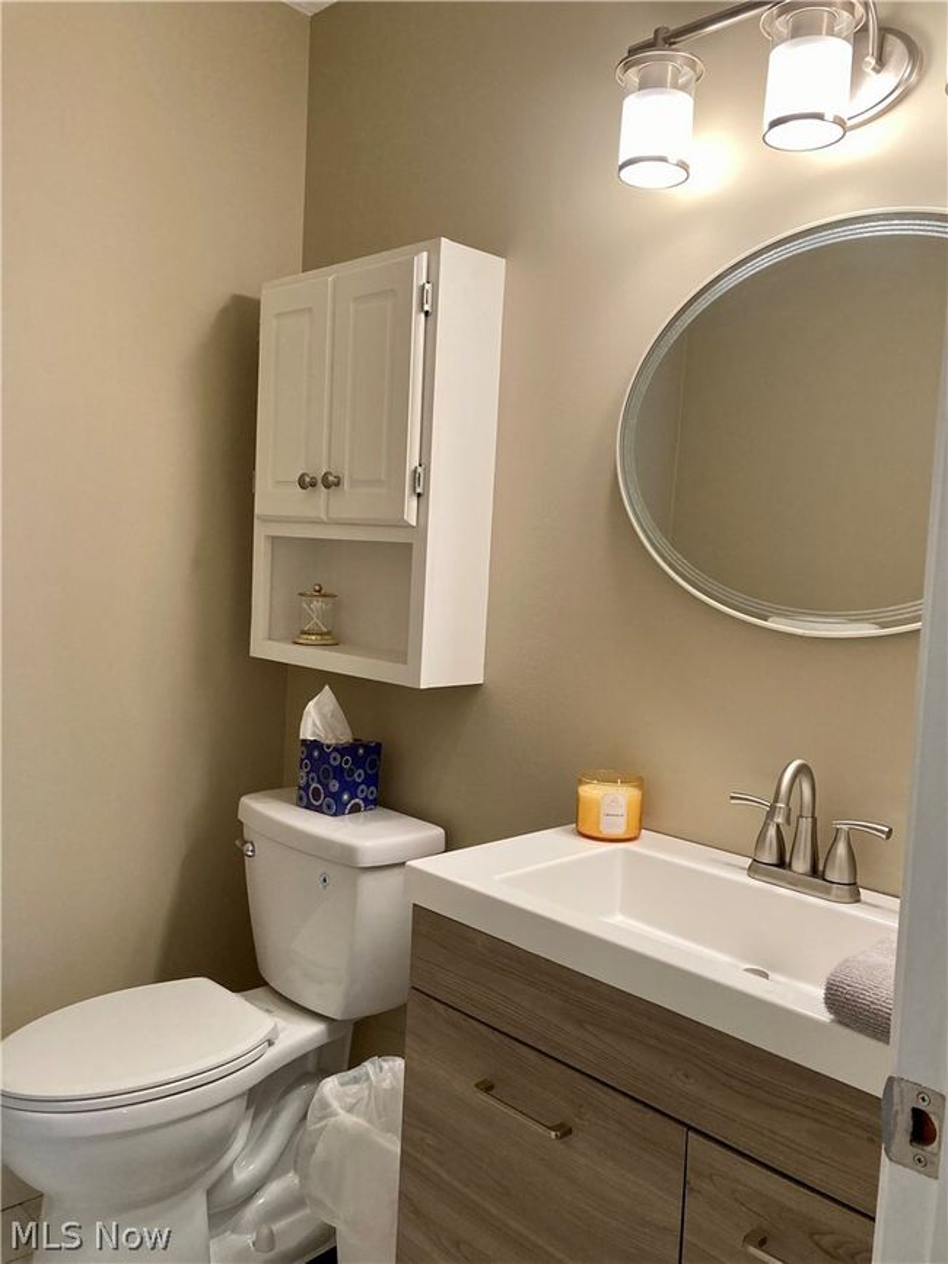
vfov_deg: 63.5
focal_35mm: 28
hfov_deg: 49.7
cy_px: 632
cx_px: 474
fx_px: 1023
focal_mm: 3.99
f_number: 1.8
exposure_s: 1/60
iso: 125
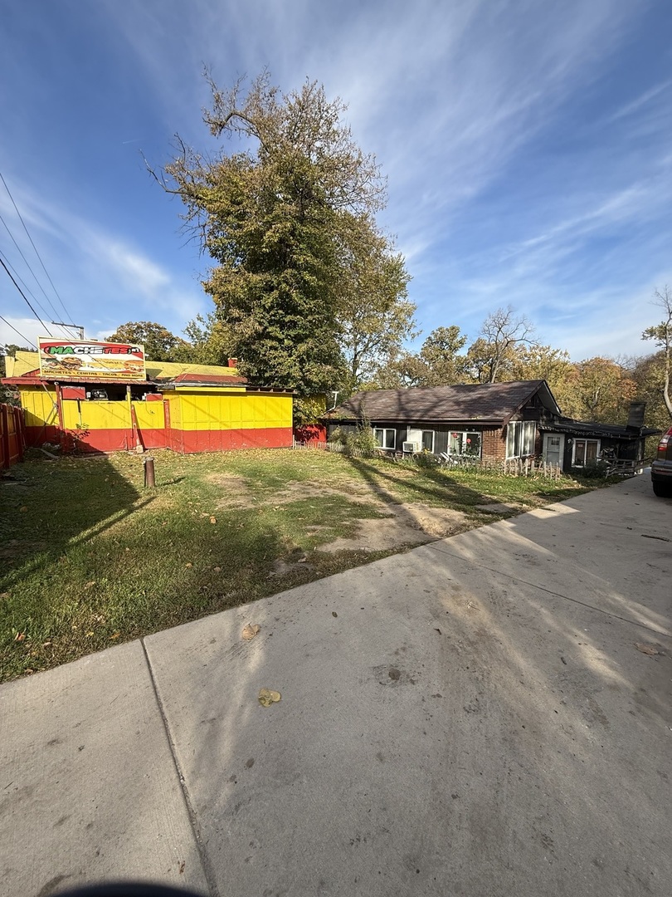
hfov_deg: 85.7
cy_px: 448
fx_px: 362
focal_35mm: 14
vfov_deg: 102.1
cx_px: 336
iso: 50
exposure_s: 1/955
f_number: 2.2
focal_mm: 2.22
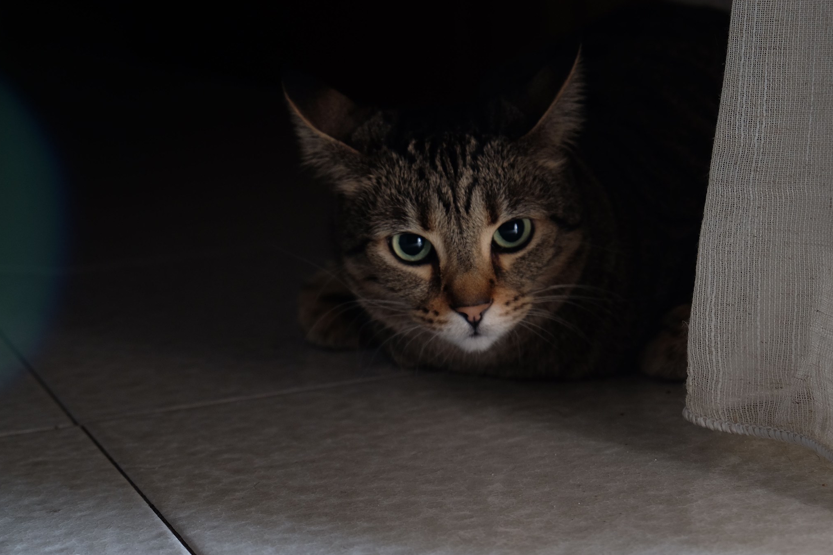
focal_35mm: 98
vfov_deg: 14.0
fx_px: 2267
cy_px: 259
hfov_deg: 20.8
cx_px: 440
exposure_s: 1/180
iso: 400
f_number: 4.5
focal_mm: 55
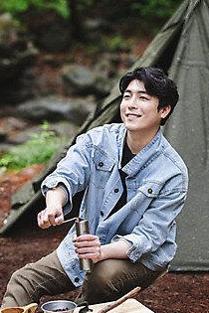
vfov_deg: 18.9
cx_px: 100
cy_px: 143
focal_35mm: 108
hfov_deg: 12.7
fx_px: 940
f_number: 2.5
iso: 800
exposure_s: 1/200
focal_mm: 85
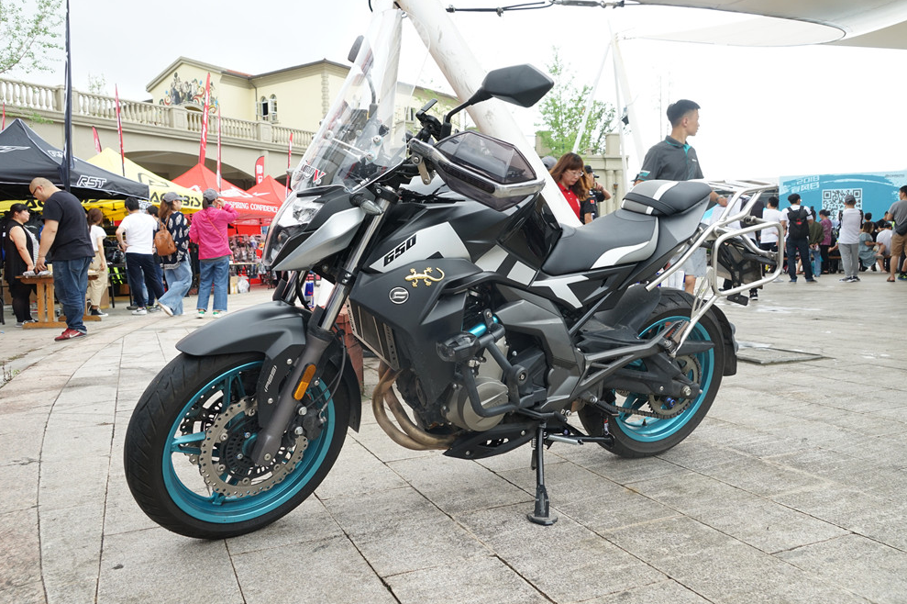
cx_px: 460
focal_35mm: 29
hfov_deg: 63.7
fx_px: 730
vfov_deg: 44.9
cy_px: 301
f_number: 9
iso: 500
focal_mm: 28
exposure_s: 1/160
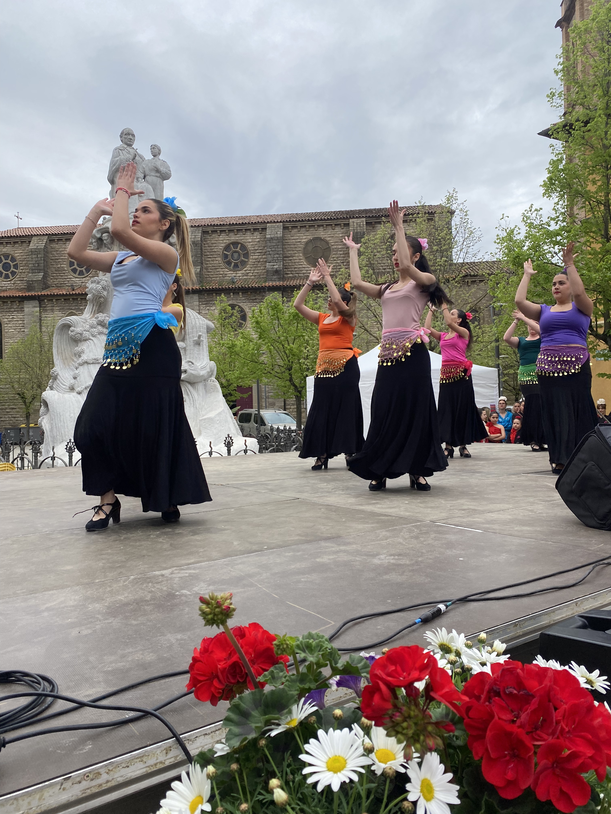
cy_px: 407
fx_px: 612
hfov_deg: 53.1
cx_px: 306
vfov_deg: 67.3
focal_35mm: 26
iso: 32
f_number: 1.8
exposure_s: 1/1135
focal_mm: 4.25
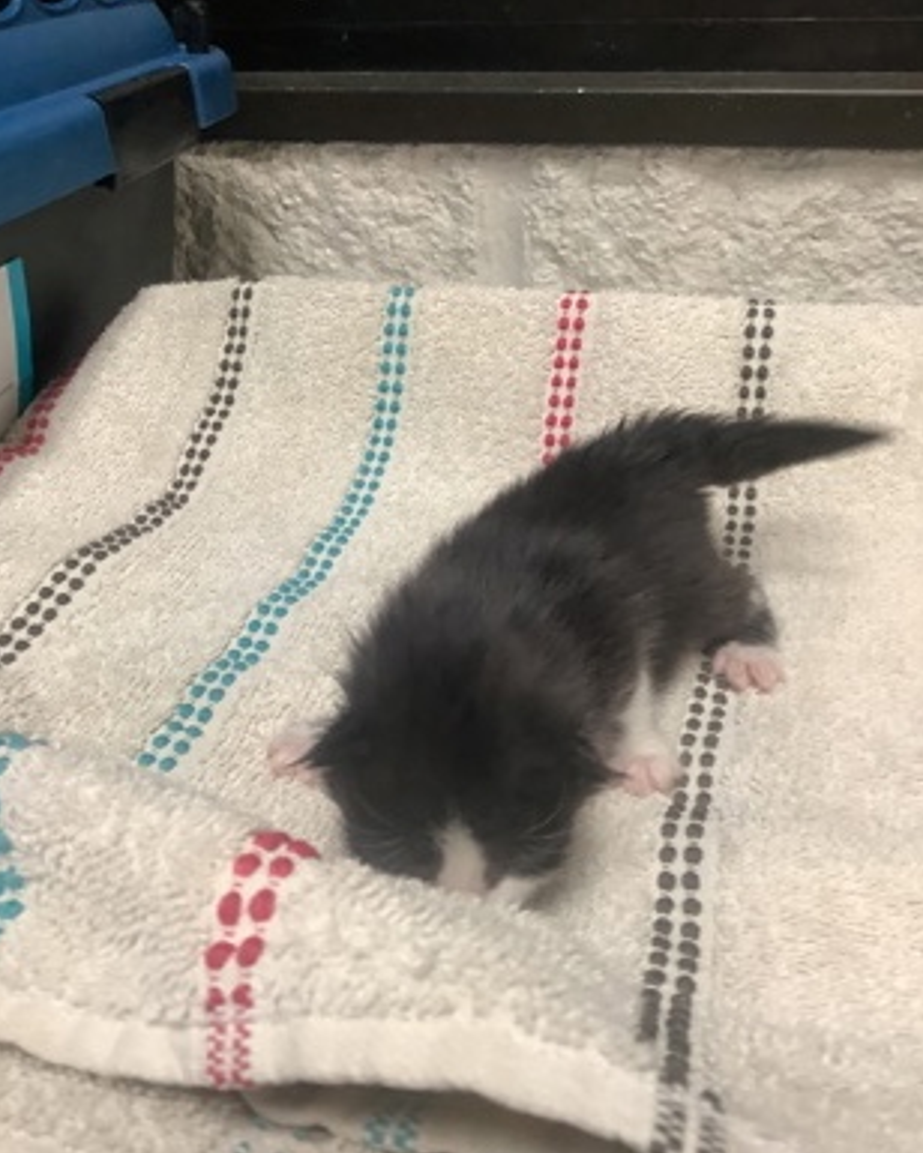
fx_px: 1127
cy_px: 596
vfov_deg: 54.2
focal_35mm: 33
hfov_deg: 44.5
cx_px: 454
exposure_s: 1/60
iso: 160
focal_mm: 3.3
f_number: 2.4
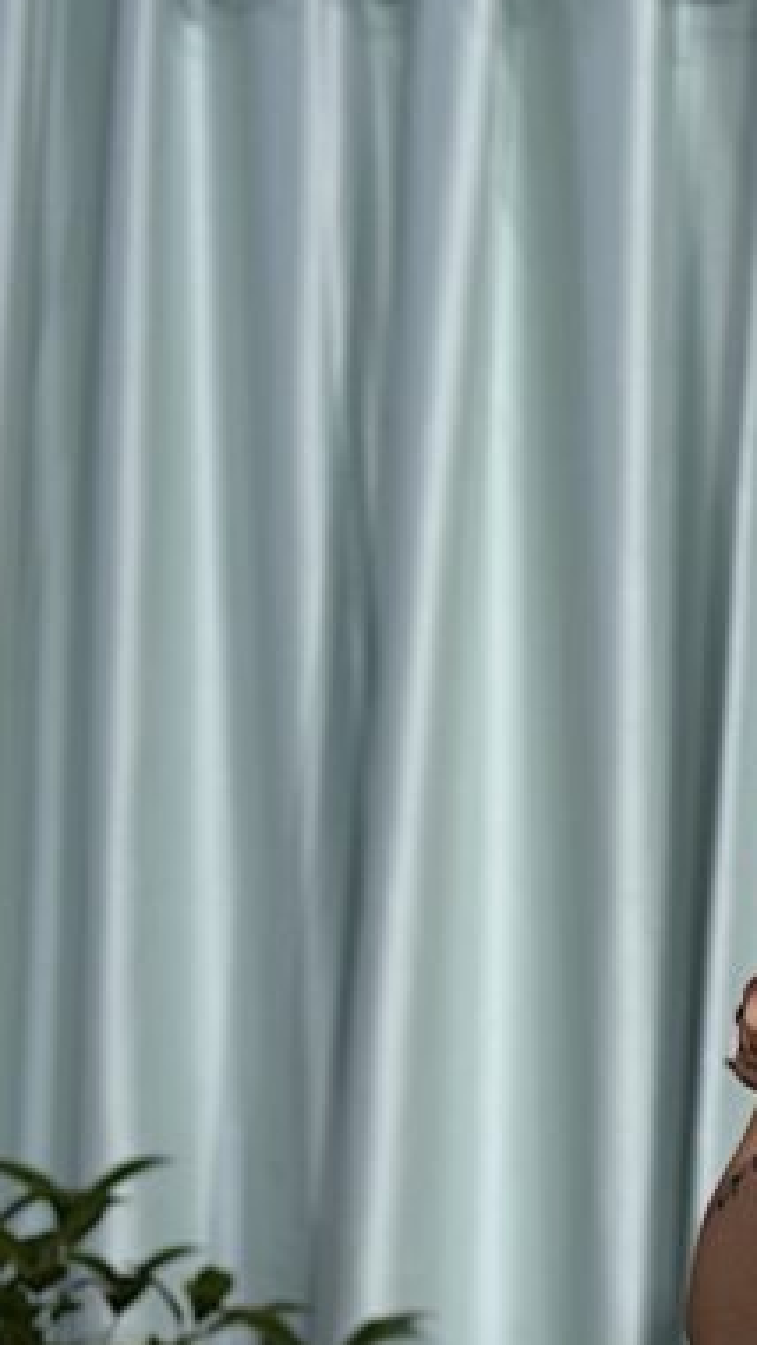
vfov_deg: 19.4
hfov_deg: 10.4
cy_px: 496
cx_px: 1351
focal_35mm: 110
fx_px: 3922
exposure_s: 1/262
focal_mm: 6.86
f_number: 1.78
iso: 64
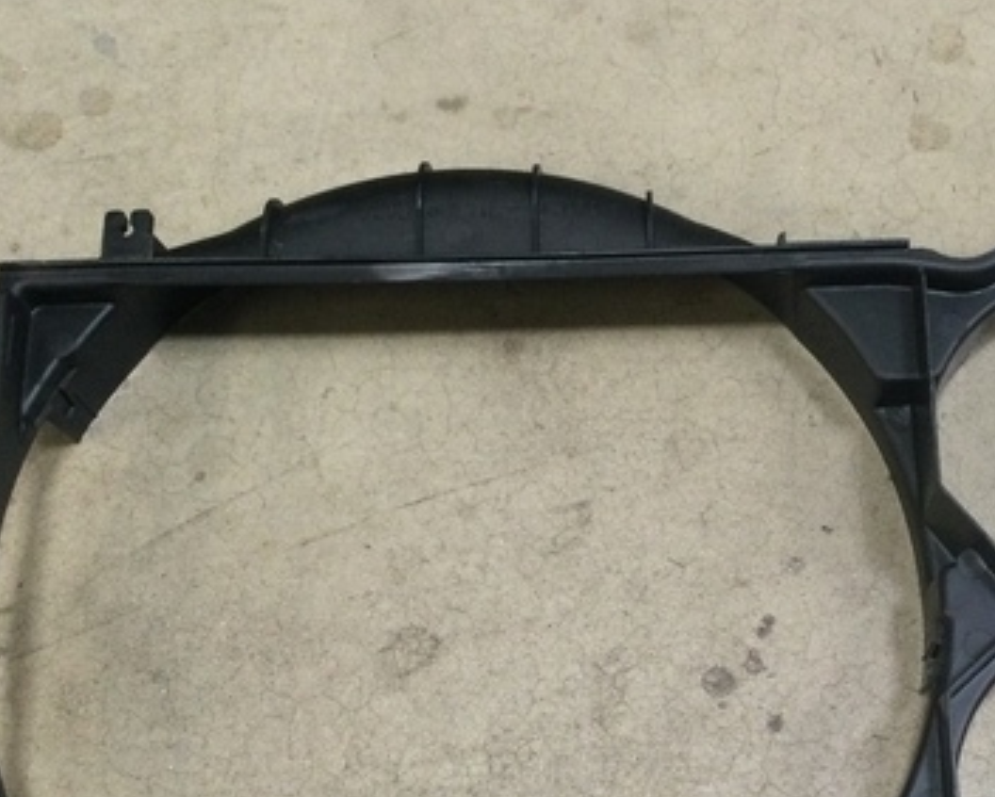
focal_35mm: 55
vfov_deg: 27.2
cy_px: 608
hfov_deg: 33.9
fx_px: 1621
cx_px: 656
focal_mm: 3.3
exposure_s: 1/30
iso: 160
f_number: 2.4
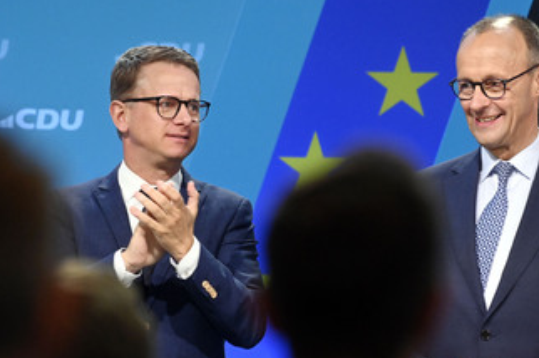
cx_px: 290
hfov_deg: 4.5
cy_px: 206
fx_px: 6910
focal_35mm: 462
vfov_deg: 3.0
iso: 8000
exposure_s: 1/500
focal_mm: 330
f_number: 5.6
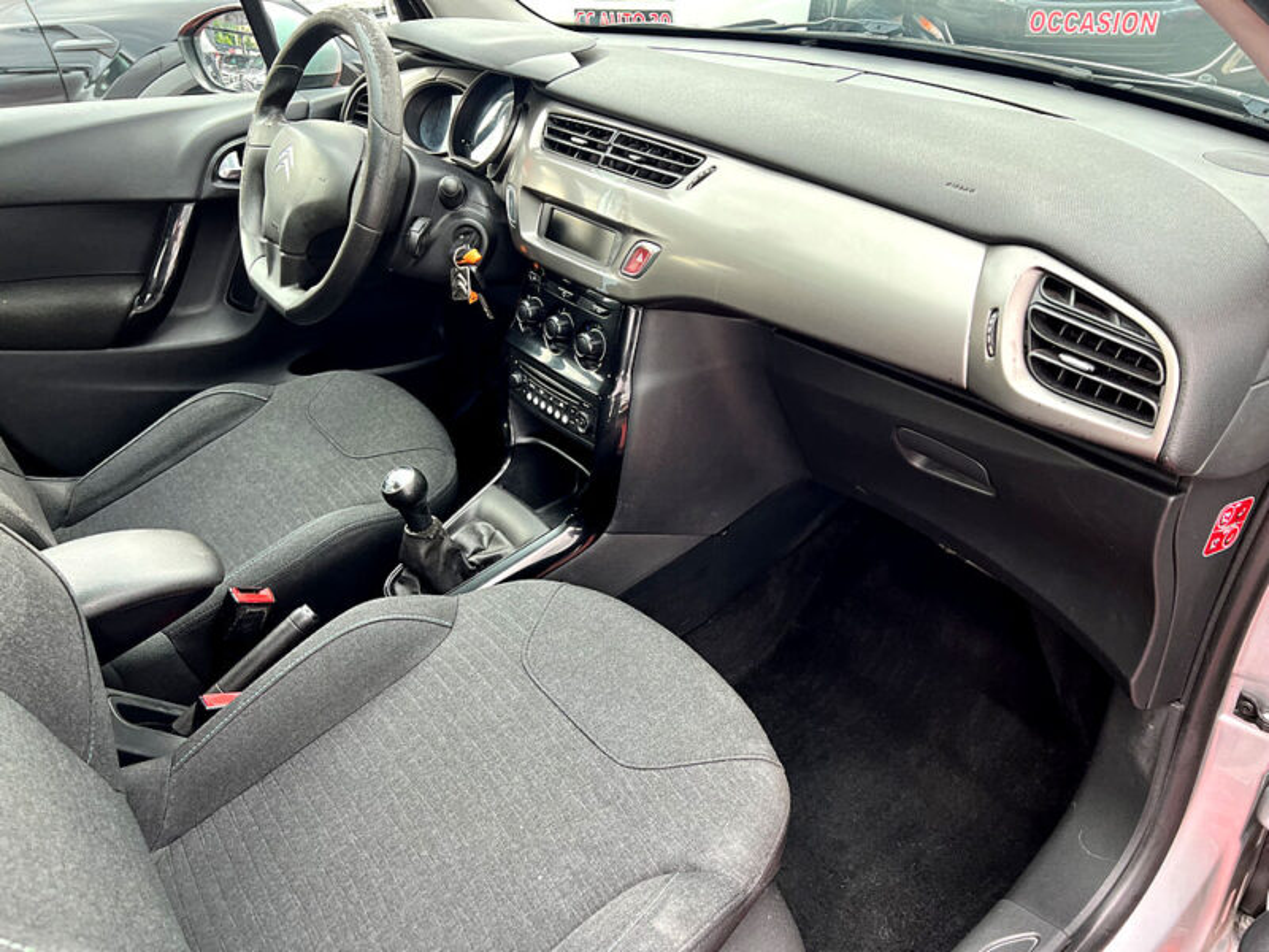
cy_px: 476
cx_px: 634
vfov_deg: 53.1
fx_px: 953
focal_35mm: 26
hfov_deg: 67.3
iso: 100
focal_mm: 5.7
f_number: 1.5
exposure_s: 1/121
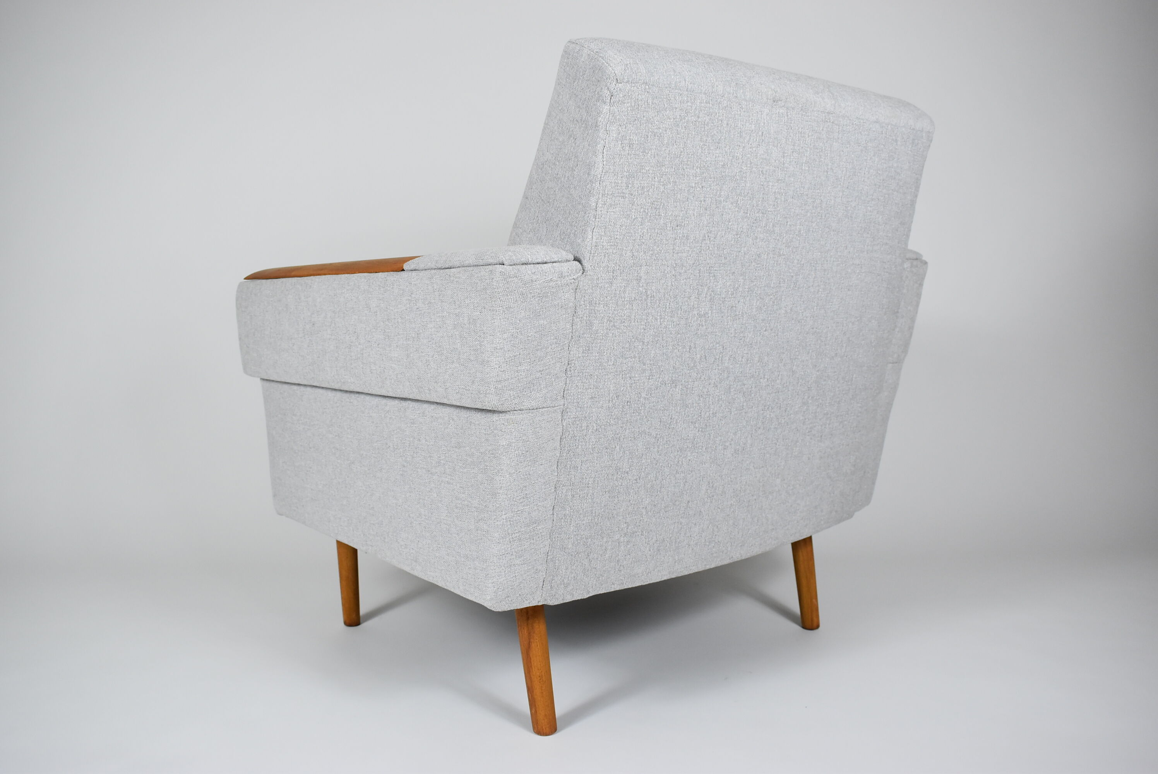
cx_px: 579
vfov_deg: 43.7
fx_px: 966
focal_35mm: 30
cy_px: 387
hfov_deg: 61.9
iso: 800
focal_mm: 20
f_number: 5
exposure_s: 1/125
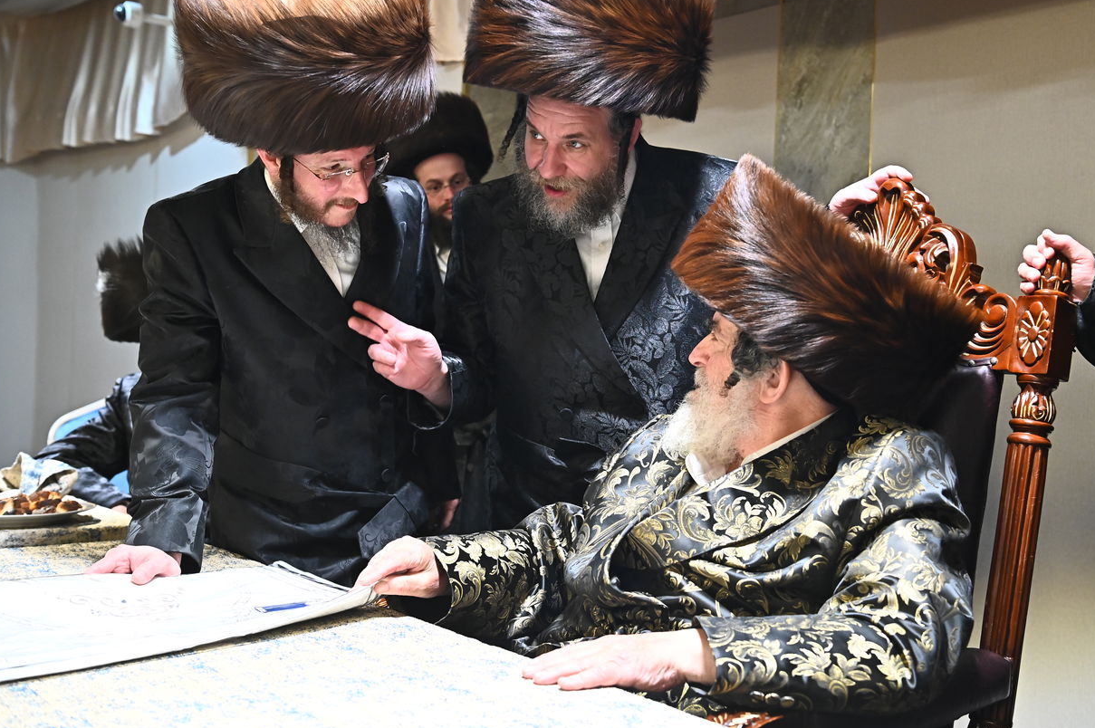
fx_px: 1337
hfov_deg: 44.4
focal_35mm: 44
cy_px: 335
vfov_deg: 30.5
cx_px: 624
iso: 3200
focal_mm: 38
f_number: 4.5
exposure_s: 1/200
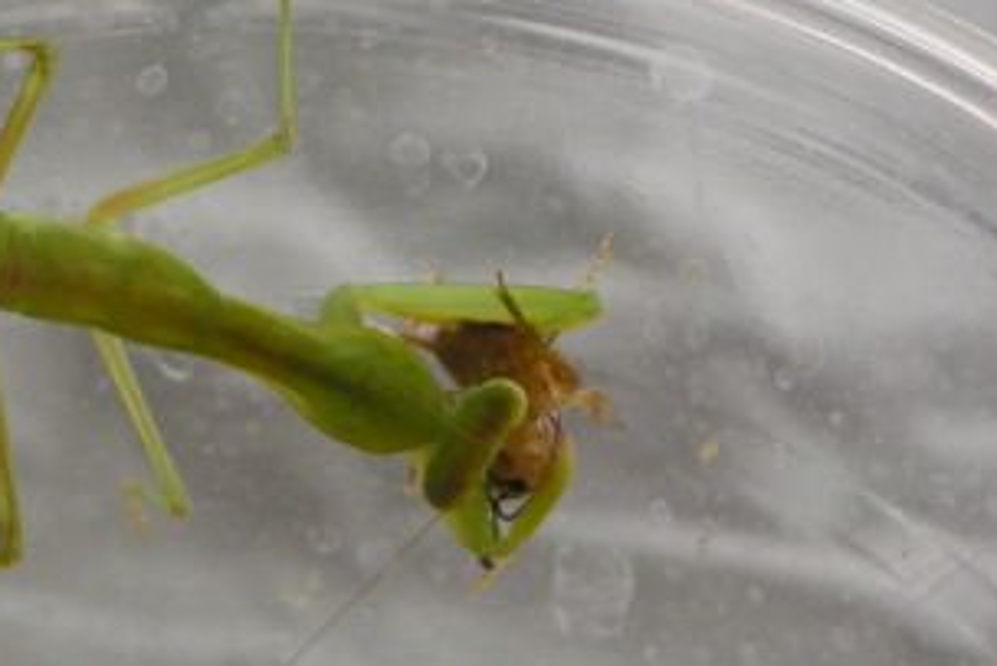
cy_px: 338
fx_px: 6068
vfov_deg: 6.3
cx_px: 246
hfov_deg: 9.4
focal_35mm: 219
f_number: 4
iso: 200
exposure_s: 1/40
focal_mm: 17.8
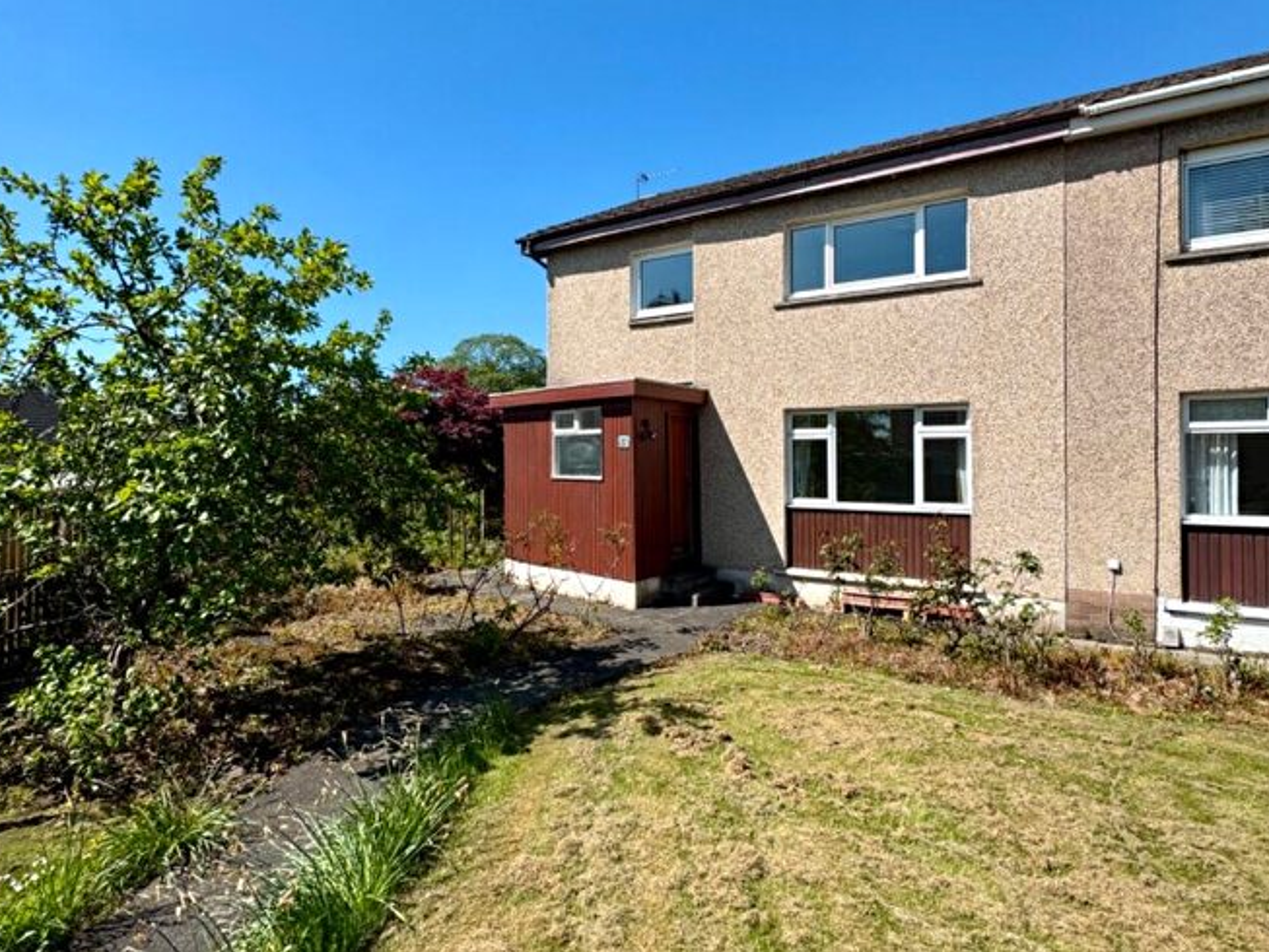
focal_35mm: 15
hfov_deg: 98.1
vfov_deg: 81.7
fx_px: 550
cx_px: 620
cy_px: 448
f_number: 2.2
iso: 40
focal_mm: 2.22
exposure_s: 1/1709
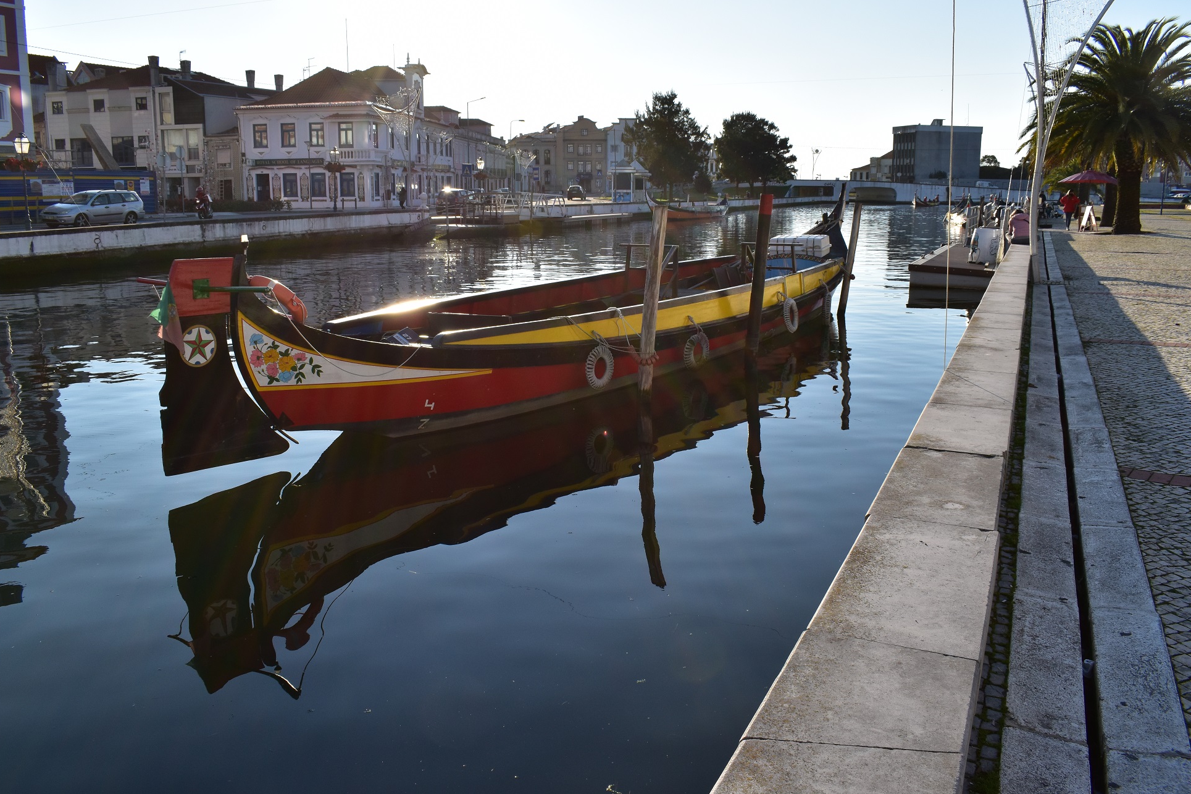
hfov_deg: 65.5
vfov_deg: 46.4
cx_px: 589
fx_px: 926
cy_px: 386
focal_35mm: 28
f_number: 11
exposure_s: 1/500
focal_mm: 18
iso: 360
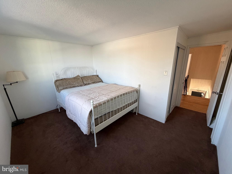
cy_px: 87
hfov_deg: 102.1
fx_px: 94
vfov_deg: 85.7
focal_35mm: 14
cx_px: 116
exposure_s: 1/120
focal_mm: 2.22
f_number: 2.2
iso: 250
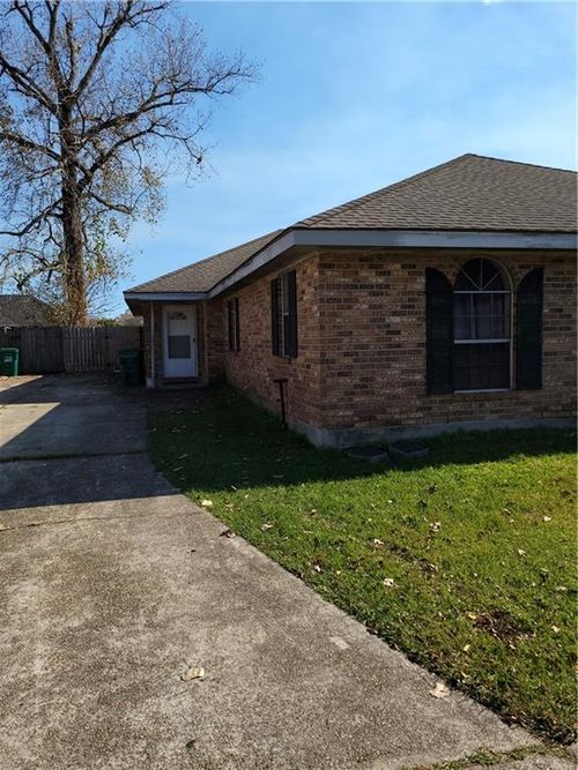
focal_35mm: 26
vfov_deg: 67.3
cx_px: 289
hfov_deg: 53.0
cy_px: 385
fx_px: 579
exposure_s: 1/1736
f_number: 1.8
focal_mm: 5.4
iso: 40
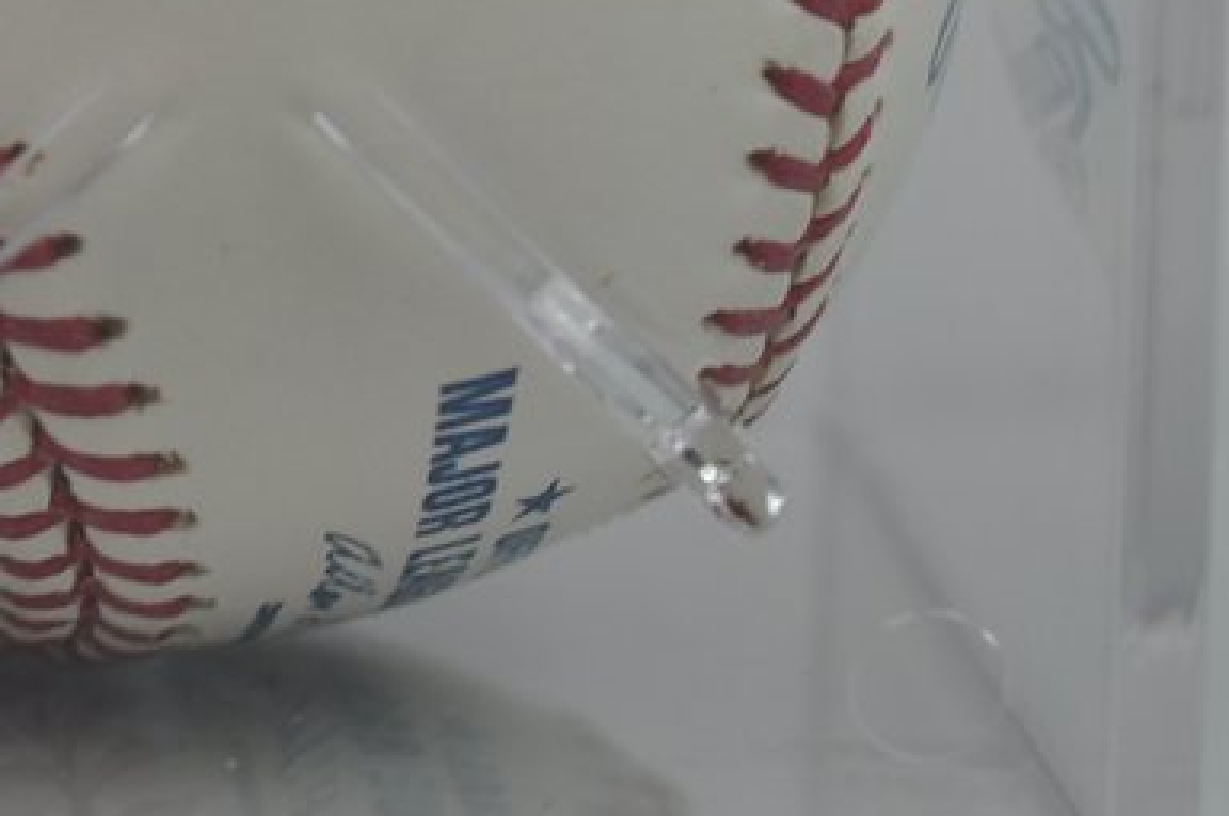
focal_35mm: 267
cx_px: -901
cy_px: -222
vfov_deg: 5.1
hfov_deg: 7.5
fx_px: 9103
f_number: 4.5
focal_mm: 40
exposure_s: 1/80
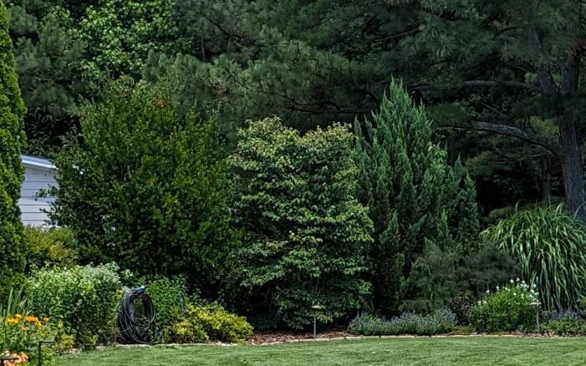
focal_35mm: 109
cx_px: 465
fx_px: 1741
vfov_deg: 11.8
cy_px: 402
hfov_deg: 18.9
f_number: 1.68
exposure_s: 1/1151
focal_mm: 6.9
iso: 20
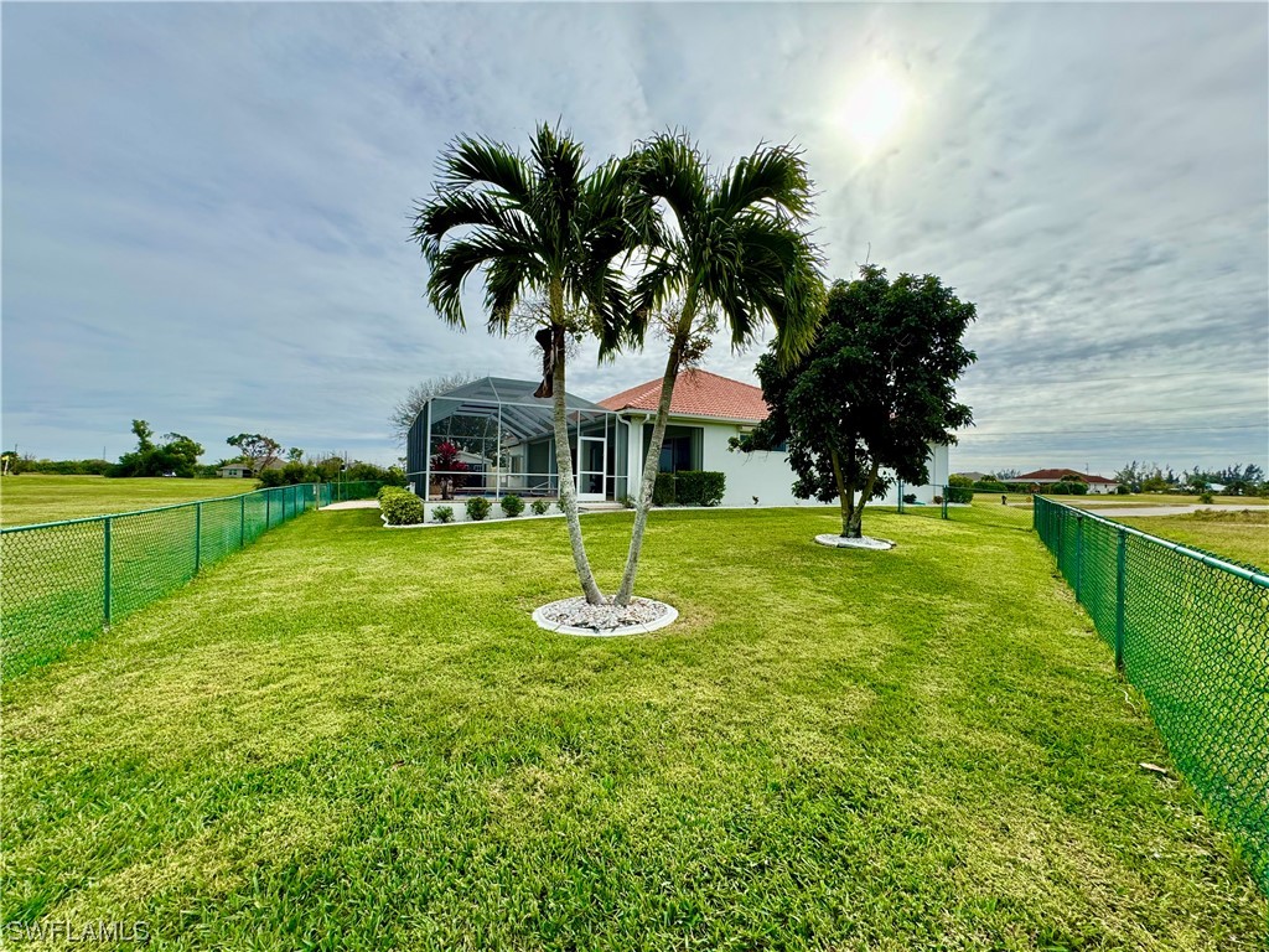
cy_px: 476
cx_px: 634
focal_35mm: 14
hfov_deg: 102.1
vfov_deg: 85.7
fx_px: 513
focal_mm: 2.22
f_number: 2.2
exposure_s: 1/1789
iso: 40
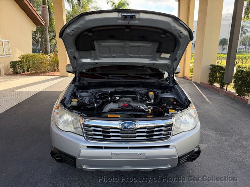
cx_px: 125
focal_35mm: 24
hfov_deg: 71.6
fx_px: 173
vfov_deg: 56.8
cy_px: 94
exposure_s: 1/683
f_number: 1.78
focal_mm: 6.76
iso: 100
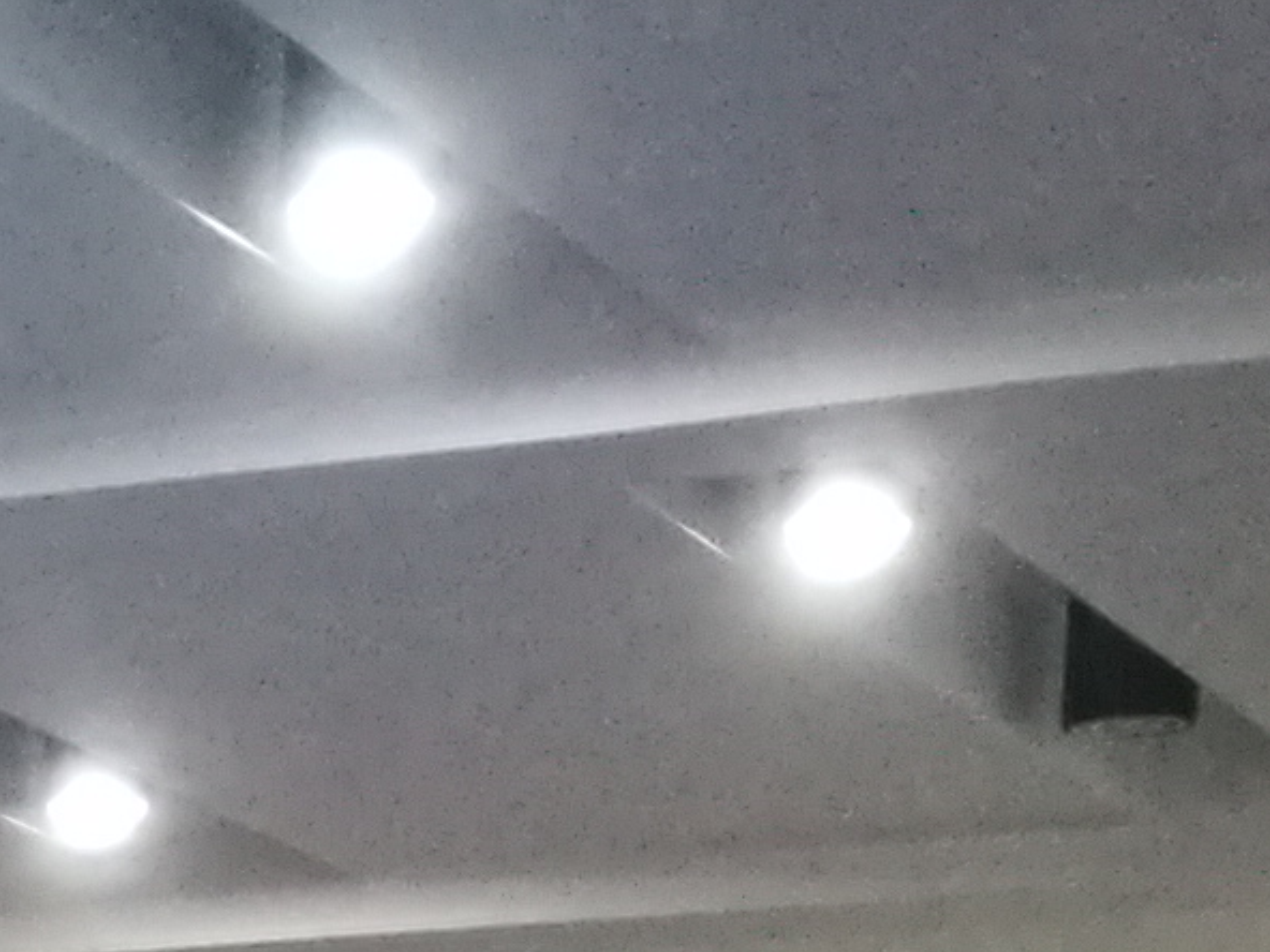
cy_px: 2633
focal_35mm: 181
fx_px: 6641
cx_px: -1652
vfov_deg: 7.4
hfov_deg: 9.8
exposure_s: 1/25
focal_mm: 4.5
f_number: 2.2
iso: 500
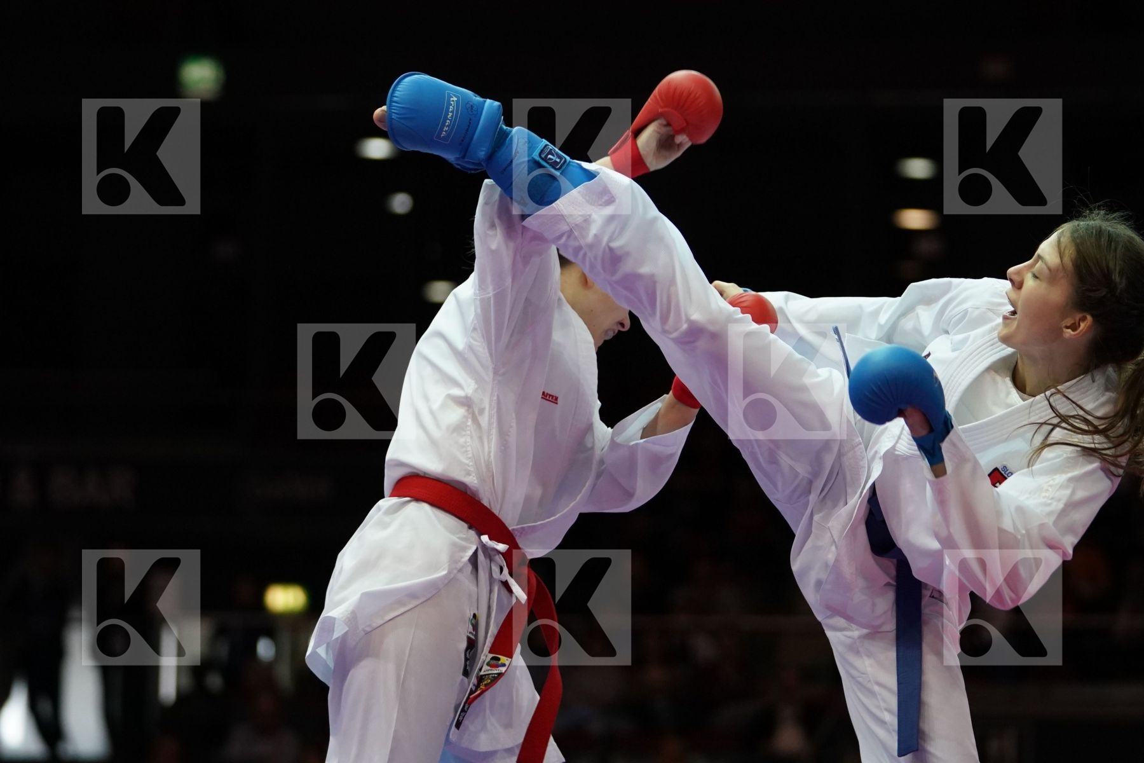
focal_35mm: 154
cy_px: 382
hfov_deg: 13.3
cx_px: 572
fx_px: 4893
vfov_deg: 8.9
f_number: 2.8
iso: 2500
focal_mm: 103
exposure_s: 1/1000
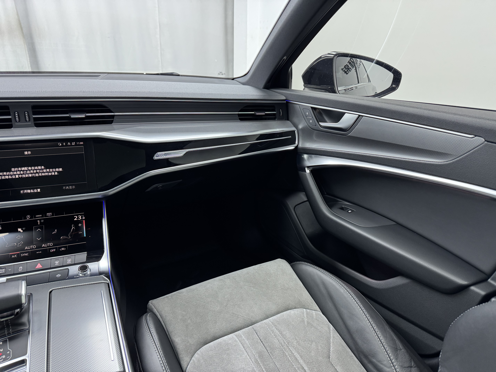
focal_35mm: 24
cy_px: 186
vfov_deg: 56.8
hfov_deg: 71.6
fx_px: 344
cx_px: 248
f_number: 1.78
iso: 250
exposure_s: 1/50
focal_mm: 6.76
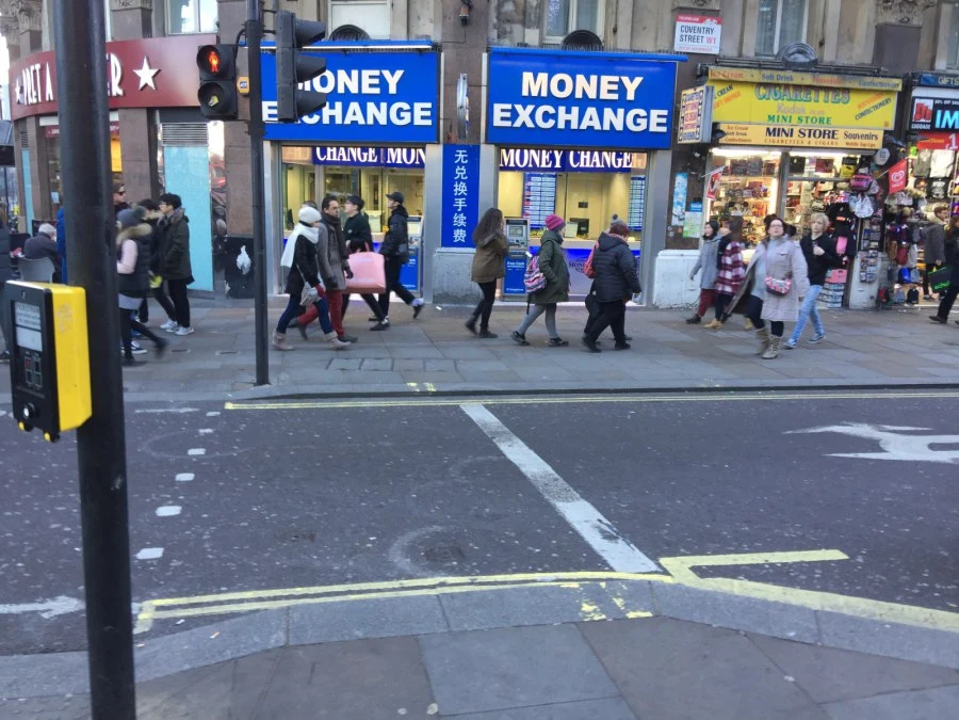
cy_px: 360
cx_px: 480
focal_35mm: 29
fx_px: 803
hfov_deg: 61.7
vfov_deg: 48.2
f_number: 2.2
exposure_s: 1/50
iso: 40
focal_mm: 4.15
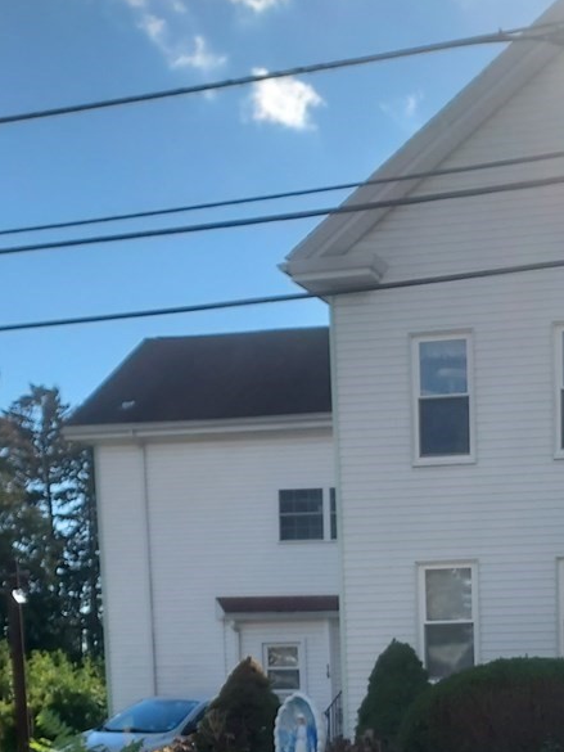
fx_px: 1368
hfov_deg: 22.6
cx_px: 533
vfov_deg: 28.1
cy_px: 818
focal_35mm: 63
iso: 40
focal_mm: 4.6
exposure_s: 1/717
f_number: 1.8
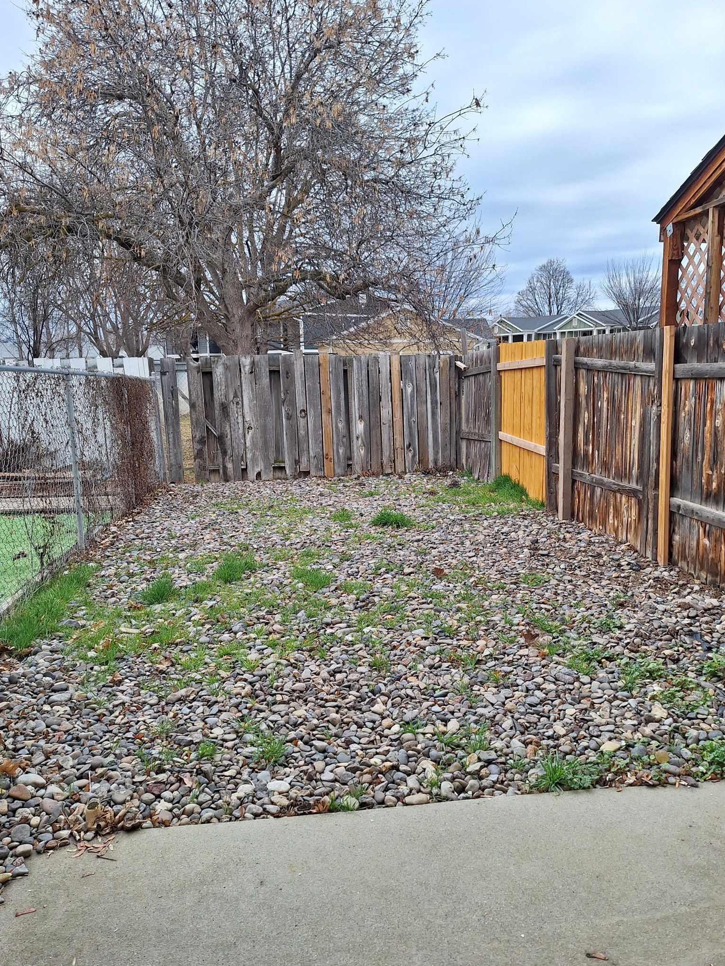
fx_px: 726
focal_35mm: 26
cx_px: 386
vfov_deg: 67.3
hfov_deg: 53.0
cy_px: 493
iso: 40
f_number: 1.8
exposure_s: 1/1232
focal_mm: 5.54
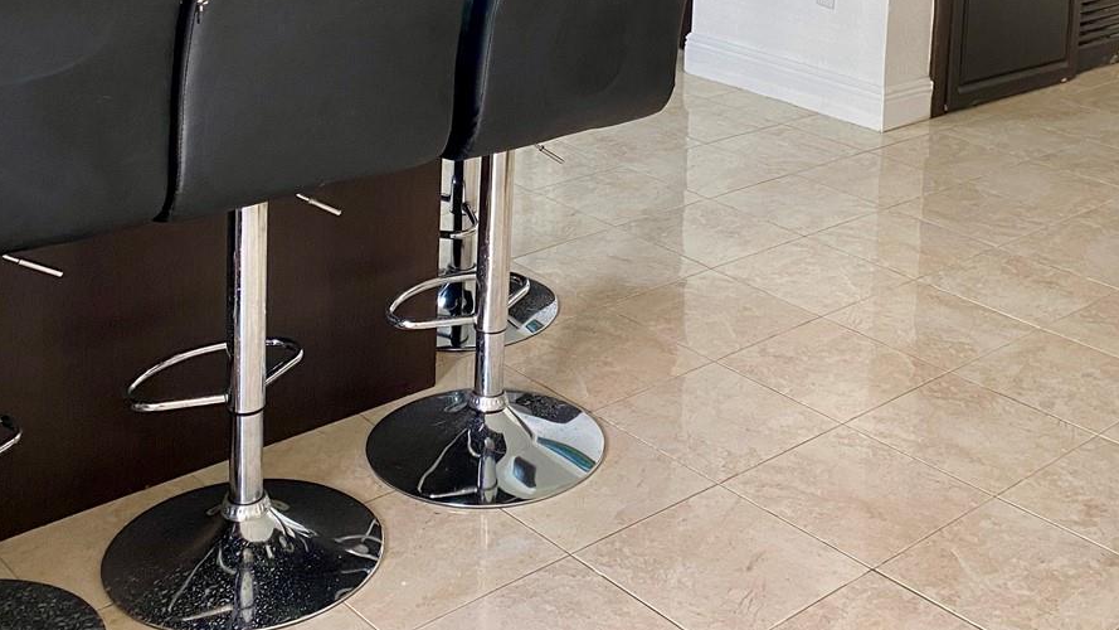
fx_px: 1513
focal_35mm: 51
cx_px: 657
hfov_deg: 40.4
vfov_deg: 21.8
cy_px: -117
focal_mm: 4.25
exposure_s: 1/60
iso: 100
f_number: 1.8
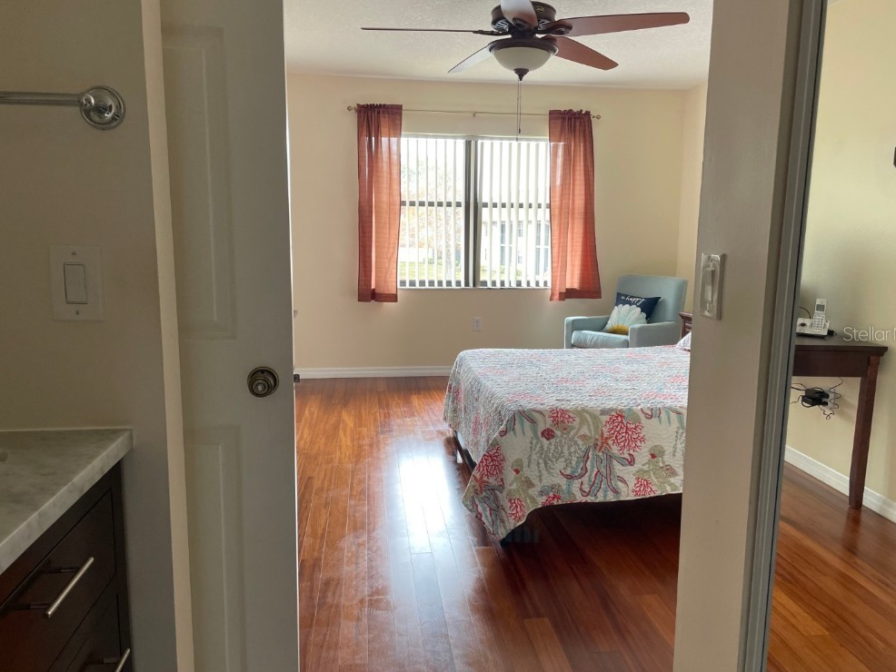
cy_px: 333
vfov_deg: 51.4
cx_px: 463
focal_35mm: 27
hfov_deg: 65.3
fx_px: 699
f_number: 1.6
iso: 100
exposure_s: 1/120
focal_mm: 4.2
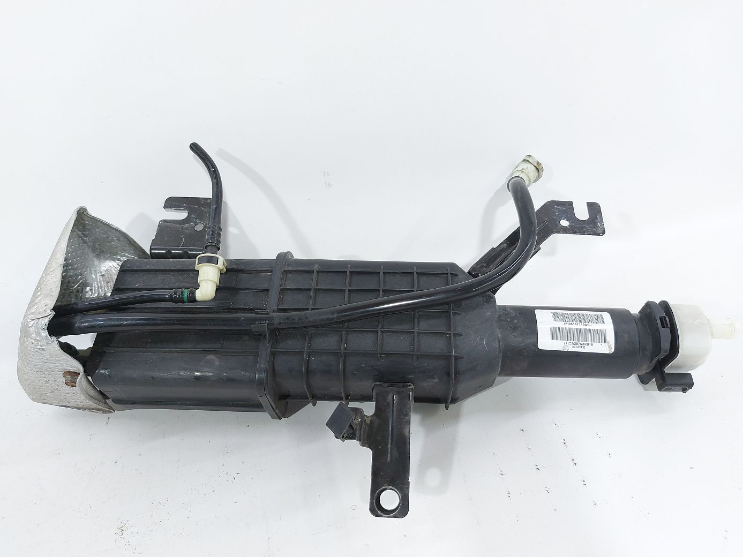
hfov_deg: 71.6
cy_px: 278
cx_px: 372
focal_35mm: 24
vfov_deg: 56.8
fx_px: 515
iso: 80
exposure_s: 1/50
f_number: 1.8
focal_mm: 5.23
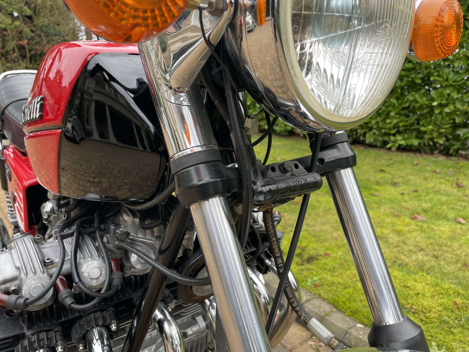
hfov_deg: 67.3
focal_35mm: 26
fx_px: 352
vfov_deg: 53.1
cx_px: 234
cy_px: 176
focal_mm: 4.2
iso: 40
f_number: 1.6
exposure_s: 1/121
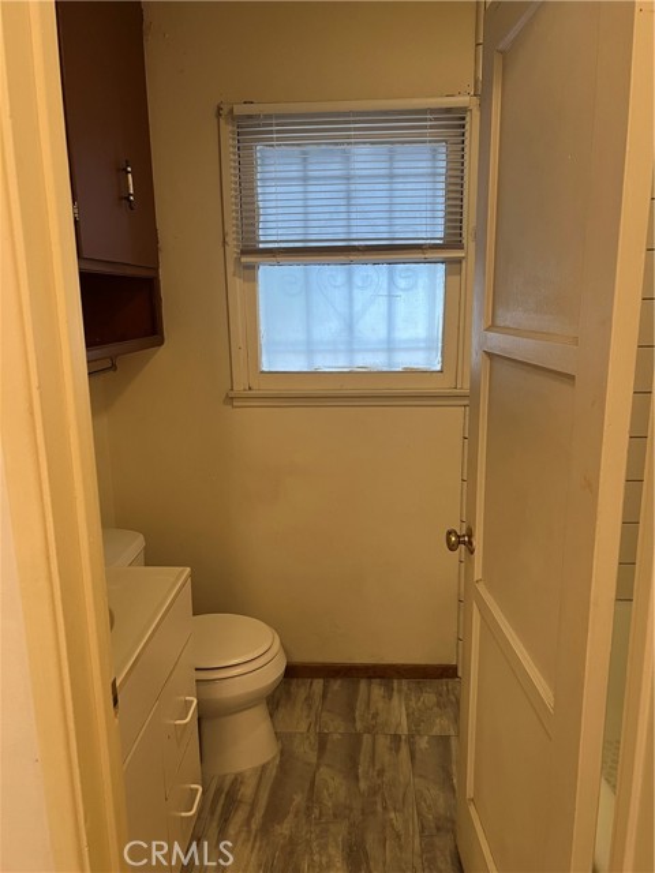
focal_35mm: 26
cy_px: 436
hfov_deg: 53.1
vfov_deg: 67.3
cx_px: 328
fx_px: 656
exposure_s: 1/60
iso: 160
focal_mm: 5.7
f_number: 1.5
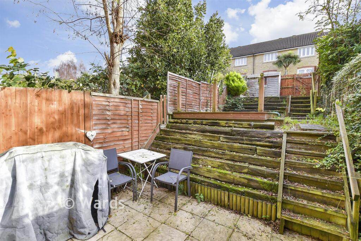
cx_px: 180
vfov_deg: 77.3
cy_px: 120
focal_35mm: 15
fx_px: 150
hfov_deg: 100.4
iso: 320
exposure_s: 1/200
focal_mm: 10
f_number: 8
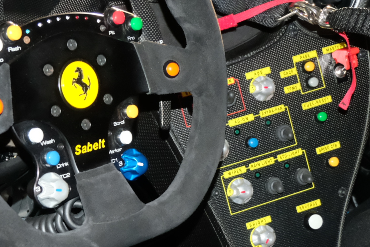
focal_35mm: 78
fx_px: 802
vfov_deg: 17.4
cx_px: 105
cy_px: 195
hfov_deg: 25.8
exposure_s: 1/30
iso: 3200
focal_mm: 16
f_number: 4
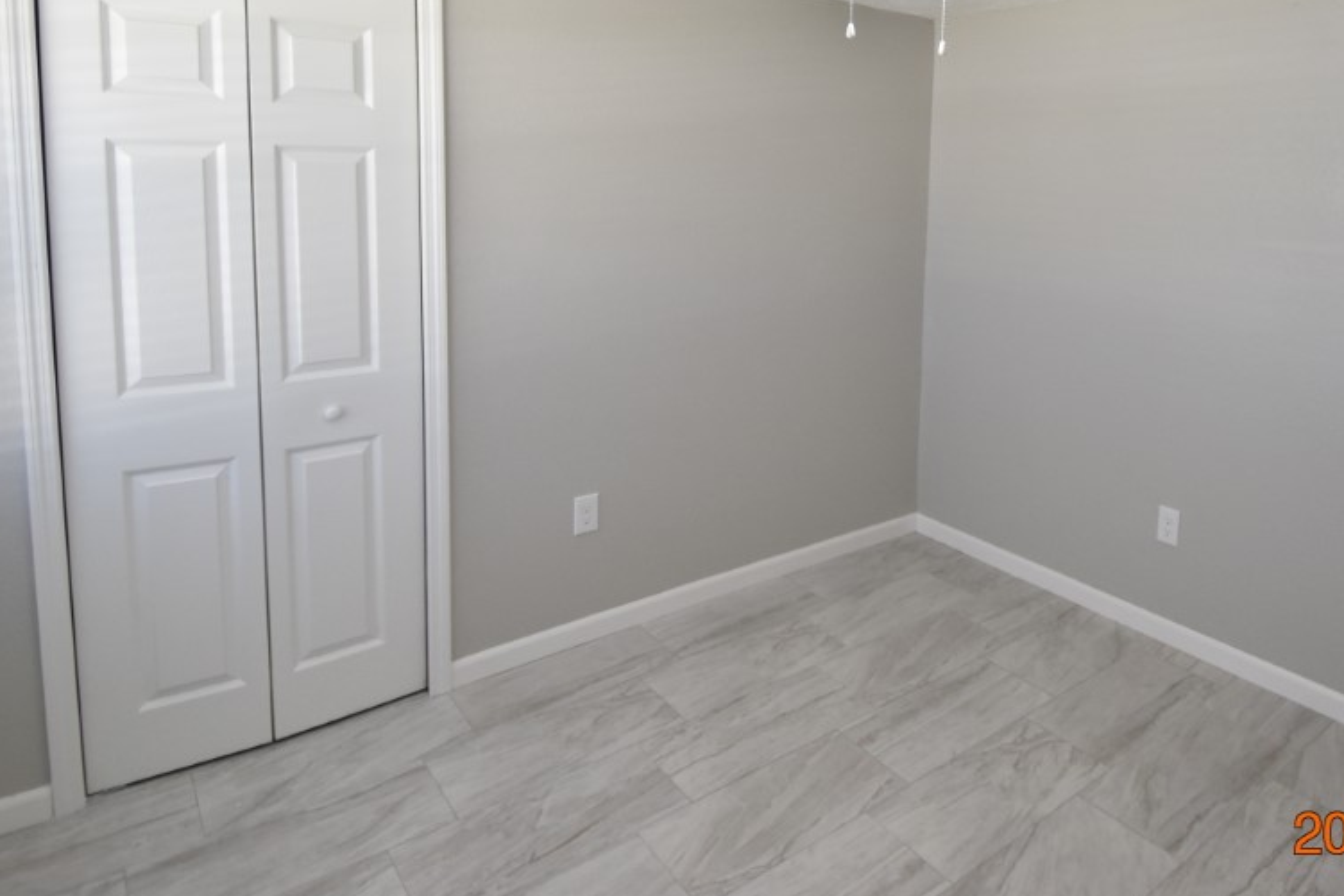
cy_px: 250
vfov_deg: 53.2
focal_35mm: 23
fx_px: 859
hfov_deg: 73.4
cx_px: 914
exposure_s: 1/125
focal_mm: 10
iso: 800
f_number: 3.5
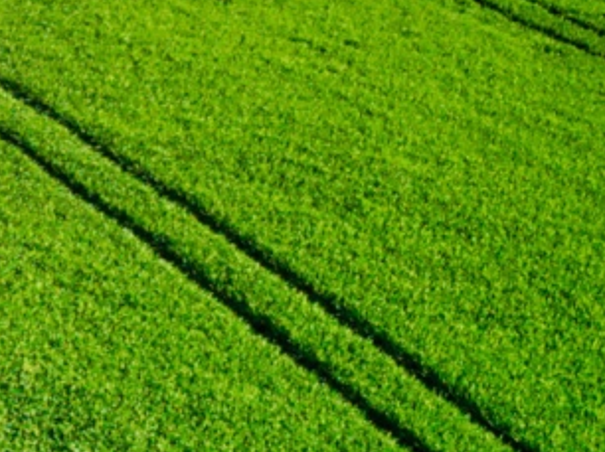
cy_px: 392
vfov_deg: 10.8
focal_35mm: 136
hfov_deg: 11.4
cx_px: -965
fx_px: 2375
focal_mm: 4.7
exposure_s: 1/283
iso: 100
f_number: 2.2
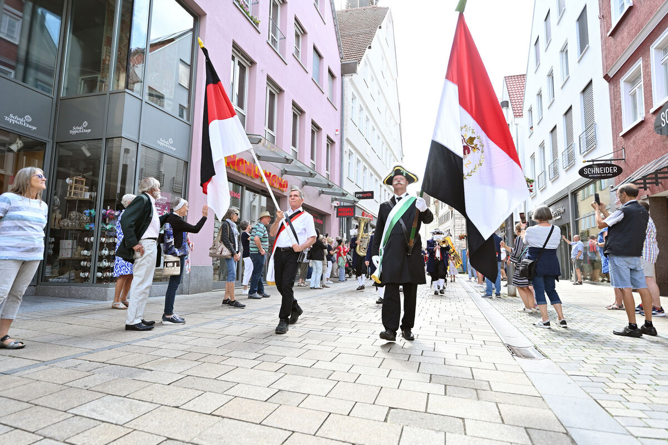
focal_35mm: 19
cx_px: 334
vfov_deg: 64.5
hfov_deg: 86.9
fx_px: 352
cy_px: 222
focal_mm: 19
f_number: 3.2
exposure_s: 1/1250
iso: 640
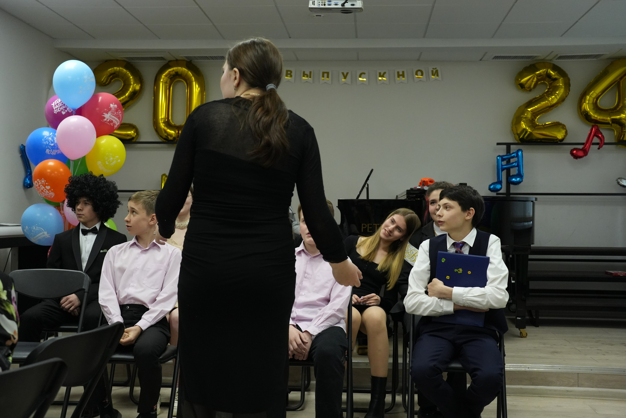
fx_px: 869
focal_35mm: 50
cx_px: 313
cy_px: 209
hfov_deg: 39.6
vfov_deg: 27.0
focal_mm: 50
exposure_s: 1/320
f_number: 5.6
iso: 4000
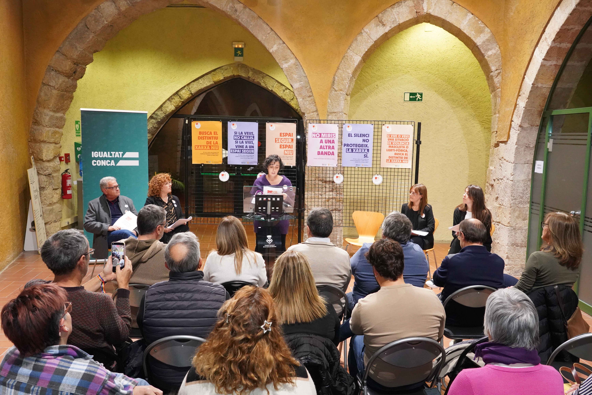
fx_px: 493
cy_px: 198
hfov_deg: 61.9
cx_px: 296
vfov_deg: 43.6
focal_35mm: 30
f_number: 8
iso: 10000
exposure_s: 1/60
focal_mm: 30
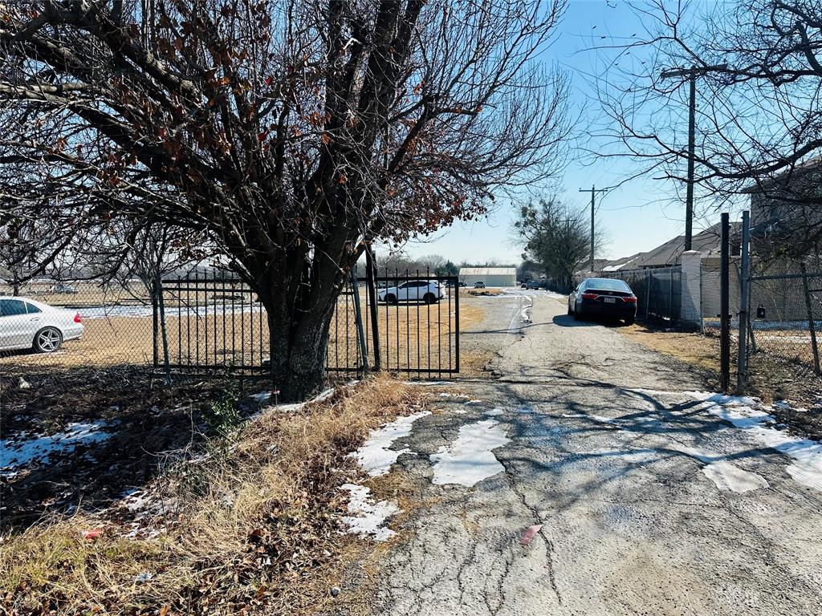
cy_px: 308
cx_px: 411
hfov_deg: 71.6
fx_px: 570
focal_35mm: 24
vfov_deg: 56.8
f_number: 1.78
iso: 80
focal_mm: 6.86
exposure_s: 1/3861
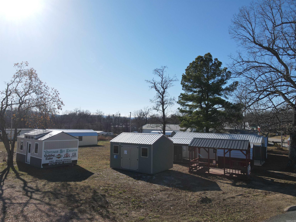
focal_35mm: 24
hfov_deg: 71.6
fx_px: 205
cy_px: 111
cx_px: 148
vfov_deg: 56.8
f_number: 2.8
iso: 100
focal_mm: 4.5
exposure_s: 1/1000
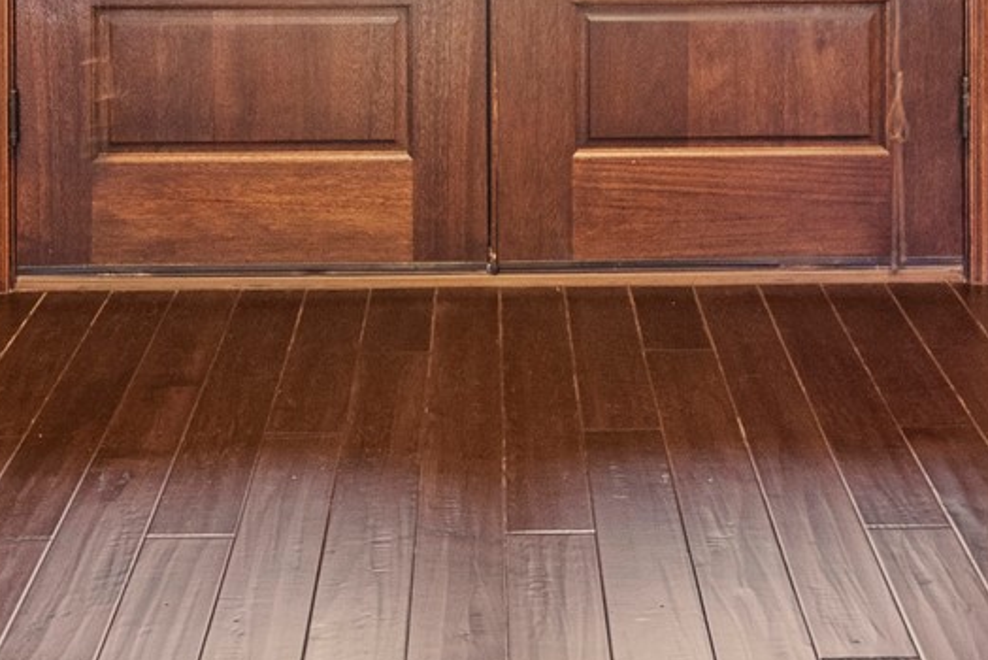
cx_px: 479
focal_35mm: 58
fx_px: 1593
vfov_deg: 19.7
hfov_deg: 34.5
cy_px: -377
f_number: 8
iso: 800
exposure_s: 1/2
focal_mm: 14
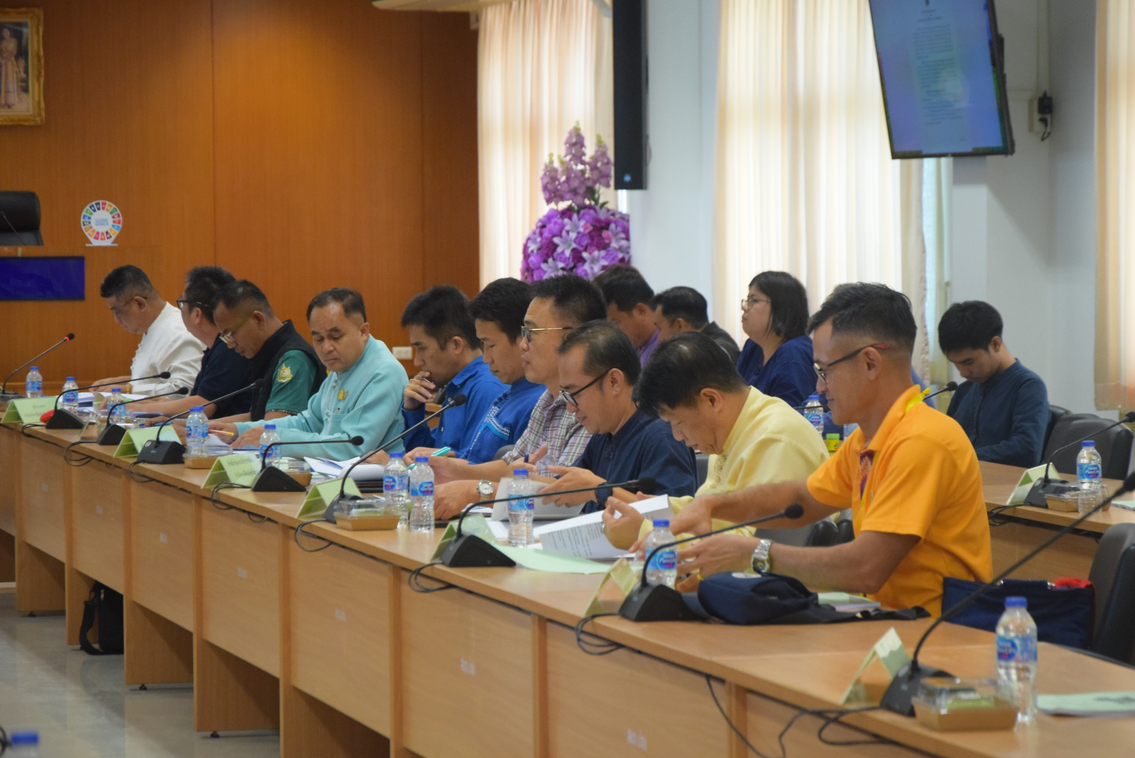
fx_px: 4021
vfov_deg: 10.8
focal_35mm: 128
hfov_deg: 16.1
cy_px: 379
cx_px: 568
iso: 2500
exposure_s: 1/160
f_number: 5.6
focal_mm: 85
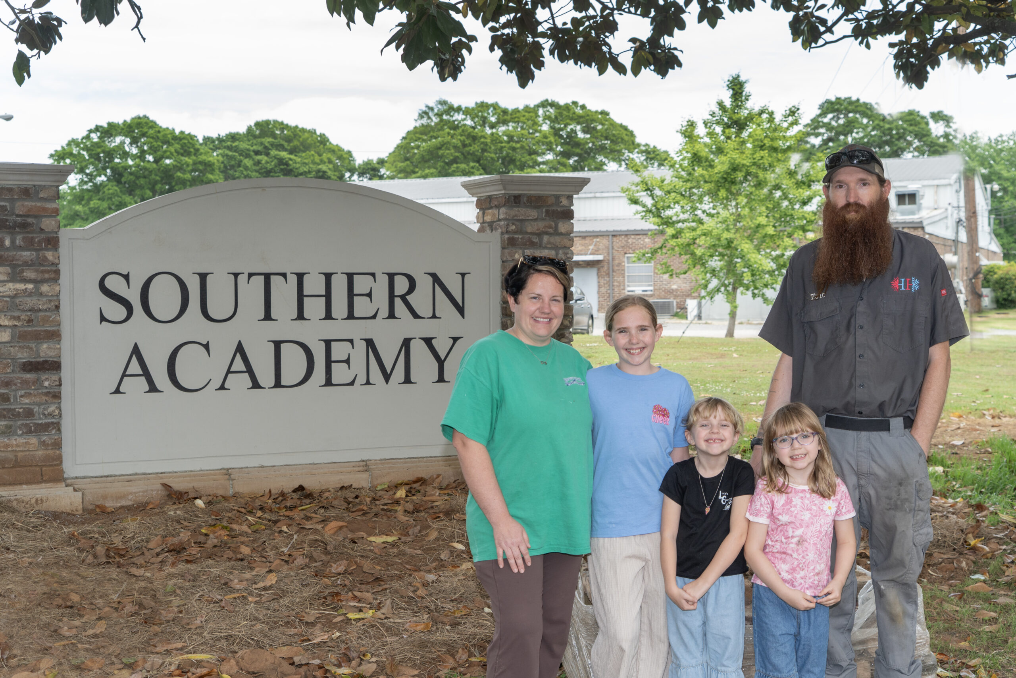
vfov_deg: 27.0
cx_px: 508
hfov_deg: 39.6
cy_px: 339
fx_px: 1411
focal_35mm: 50
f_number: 6.3
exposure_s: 1/200
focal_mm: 50
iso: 400
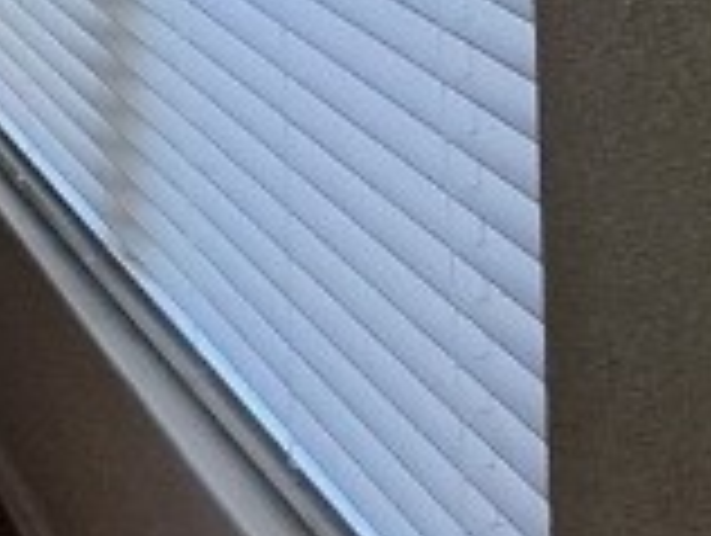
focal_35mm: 84
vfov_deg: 13.8
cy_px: -662
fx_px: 1728
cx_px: -850
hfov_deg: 15.9
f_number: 2.2
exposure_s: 1/40
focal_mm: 1.74
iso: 100
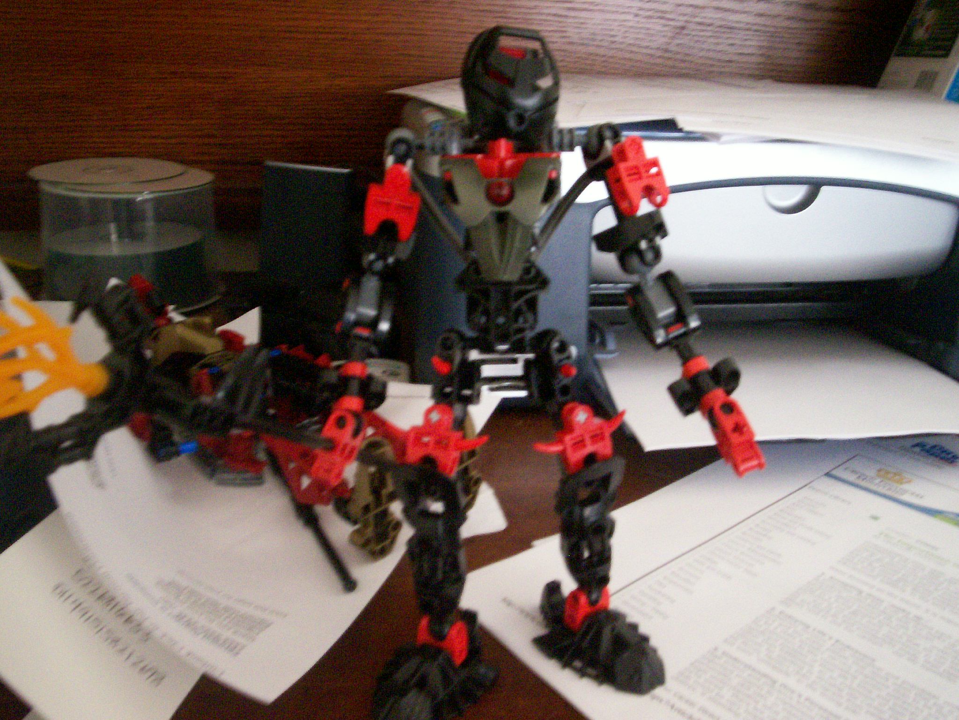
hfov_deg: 51.4
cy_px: 360
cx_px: 480
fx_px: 997
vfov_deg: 39.7
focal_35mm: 36
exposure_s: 1/8
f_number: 4.5
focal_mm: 5.9
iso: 400
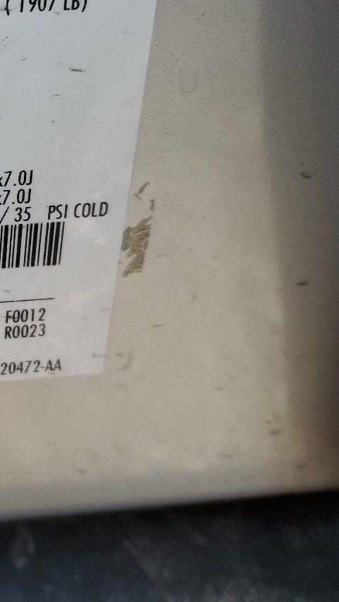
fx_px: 847
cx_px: -123
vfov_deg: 38.8
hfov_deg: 20.3
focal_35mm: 53
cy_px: 214
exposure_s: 1/625
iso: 50
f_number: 1.5
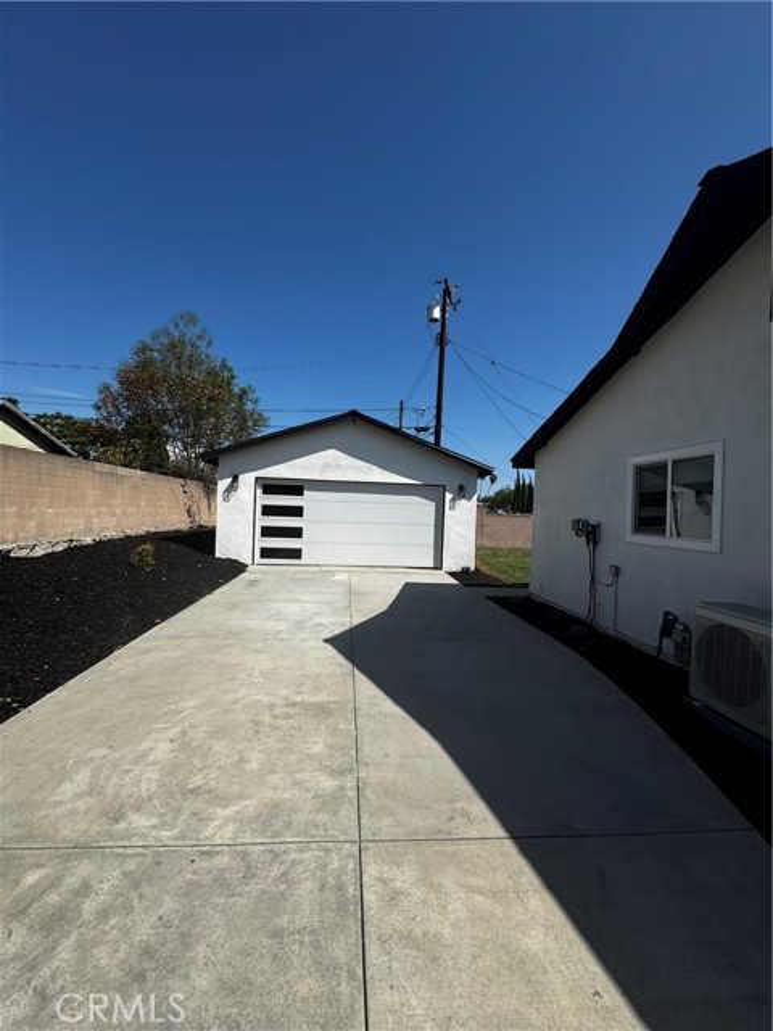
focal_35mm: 14
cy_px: 516
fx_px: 417
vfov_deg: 102.1
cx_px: 386
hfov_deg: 85.7
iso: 50
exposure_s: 1/3390
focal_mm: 2.22
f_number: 2.2
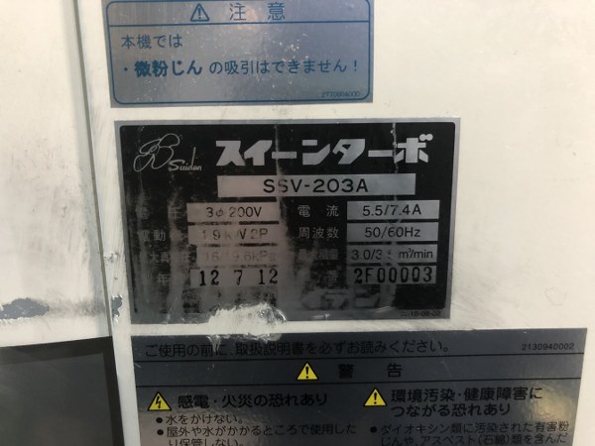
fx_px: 481
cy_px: 223
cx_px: 298
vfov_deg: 49.7
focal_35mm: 28
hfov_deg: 63.4
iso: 100
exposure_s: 1/13
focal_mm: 3.99
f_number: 1.8
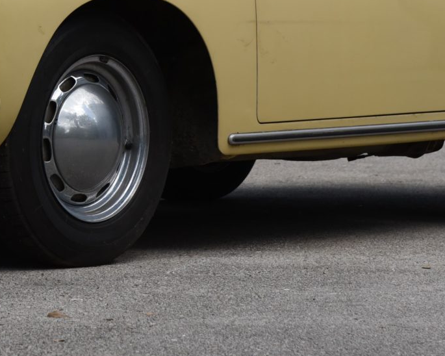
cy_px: -23
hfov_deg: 5.7
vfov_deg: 4.6
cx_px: 95
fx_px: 4438
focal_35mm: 337
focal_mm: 120
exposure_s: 1/640
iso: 640
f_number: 6.3
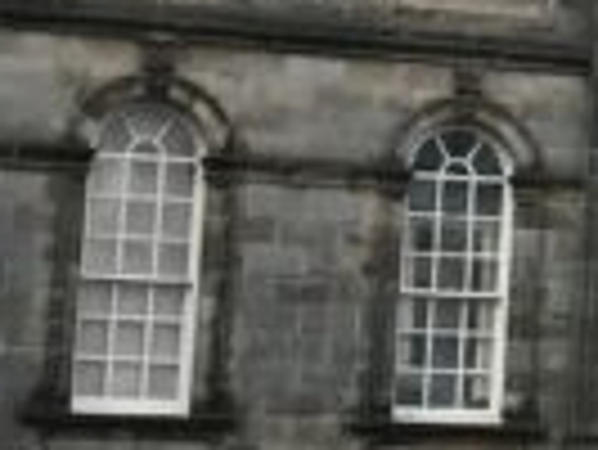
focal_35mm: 223
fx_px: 3856
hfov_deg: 8.0
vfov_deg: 6.6
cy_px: -32
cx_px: 1560
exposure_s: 1/1647
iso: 32
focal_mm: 4.15
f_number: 2.2
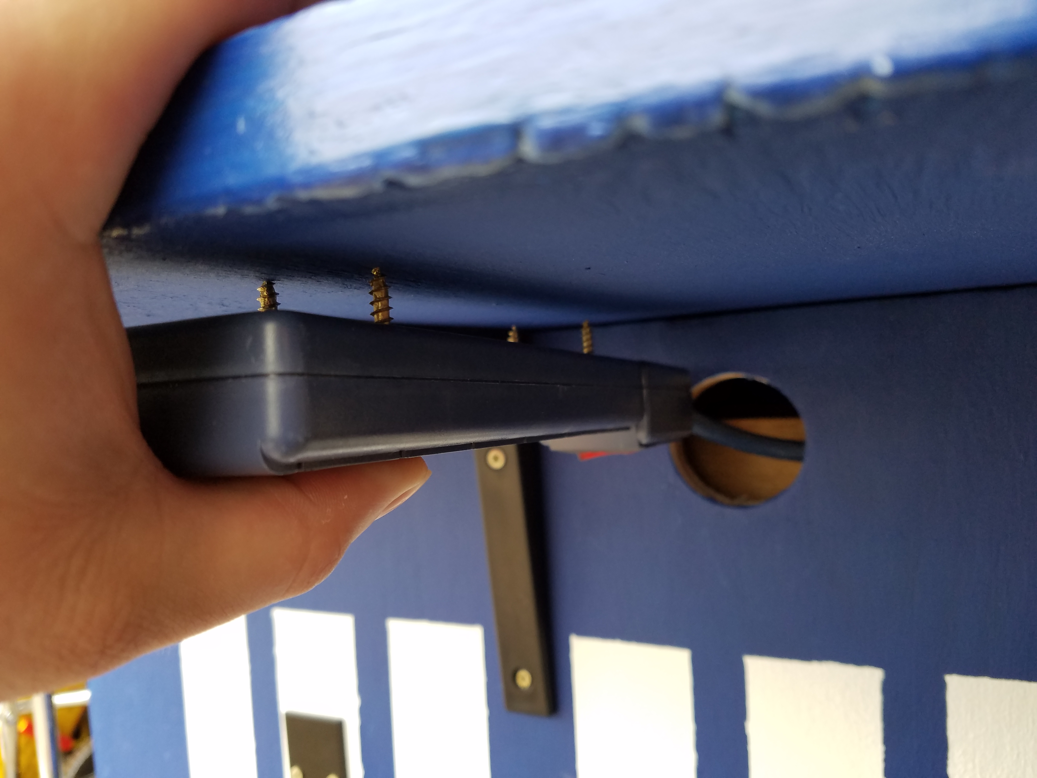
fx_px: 779
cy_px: 389
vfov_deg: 53.1
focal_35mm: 26
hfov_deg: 67.3
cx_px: 518
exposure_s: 1/50
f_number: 1.7
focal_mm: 4.2
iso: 80
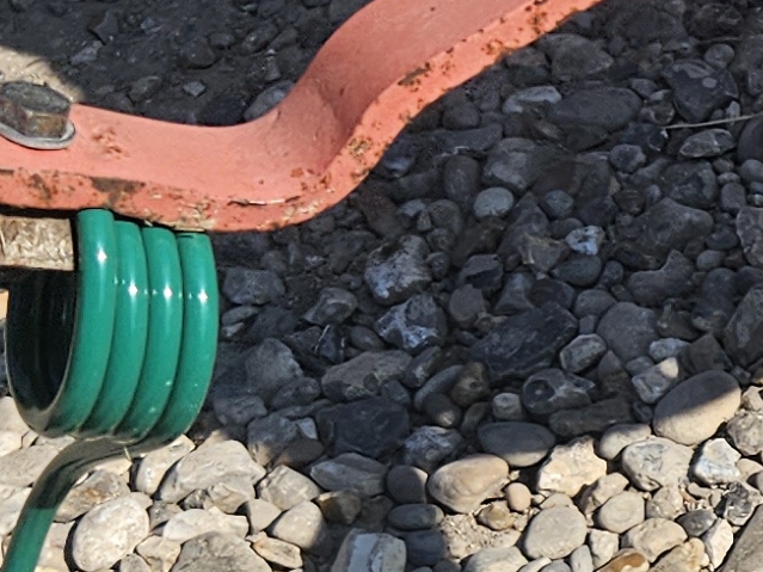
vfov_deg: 10.1
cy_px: 743
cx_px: 1324
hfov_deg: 12.6
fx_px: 3173
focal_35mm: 144
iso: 25
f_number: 1.8
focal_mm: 5.4
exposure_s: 1/1789
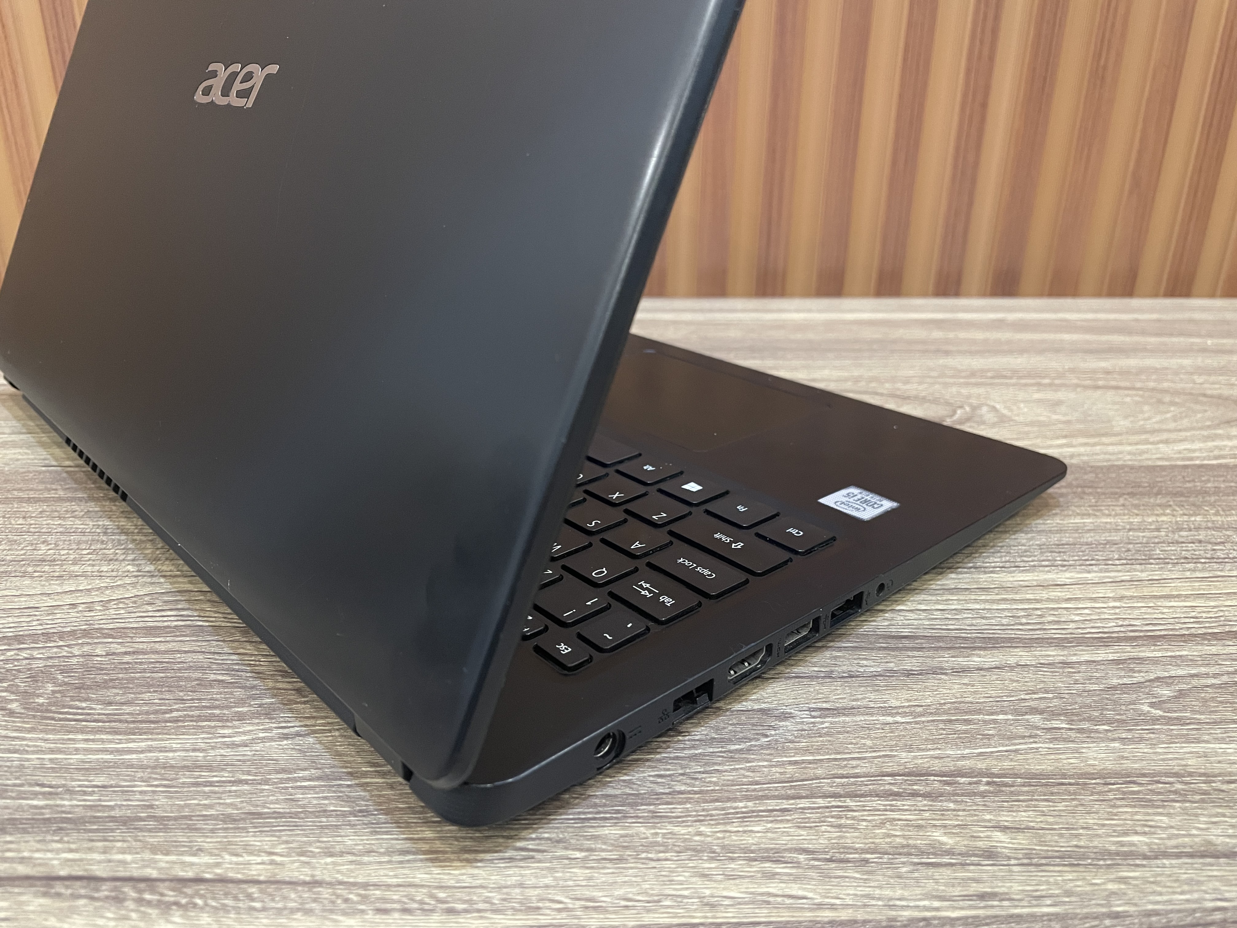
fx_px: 929
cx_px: 618
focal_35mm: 26
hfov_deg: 67.3
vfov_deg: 53.1
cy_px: 464
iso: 320
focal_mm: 4.2
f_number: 1.6
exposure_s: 1/50
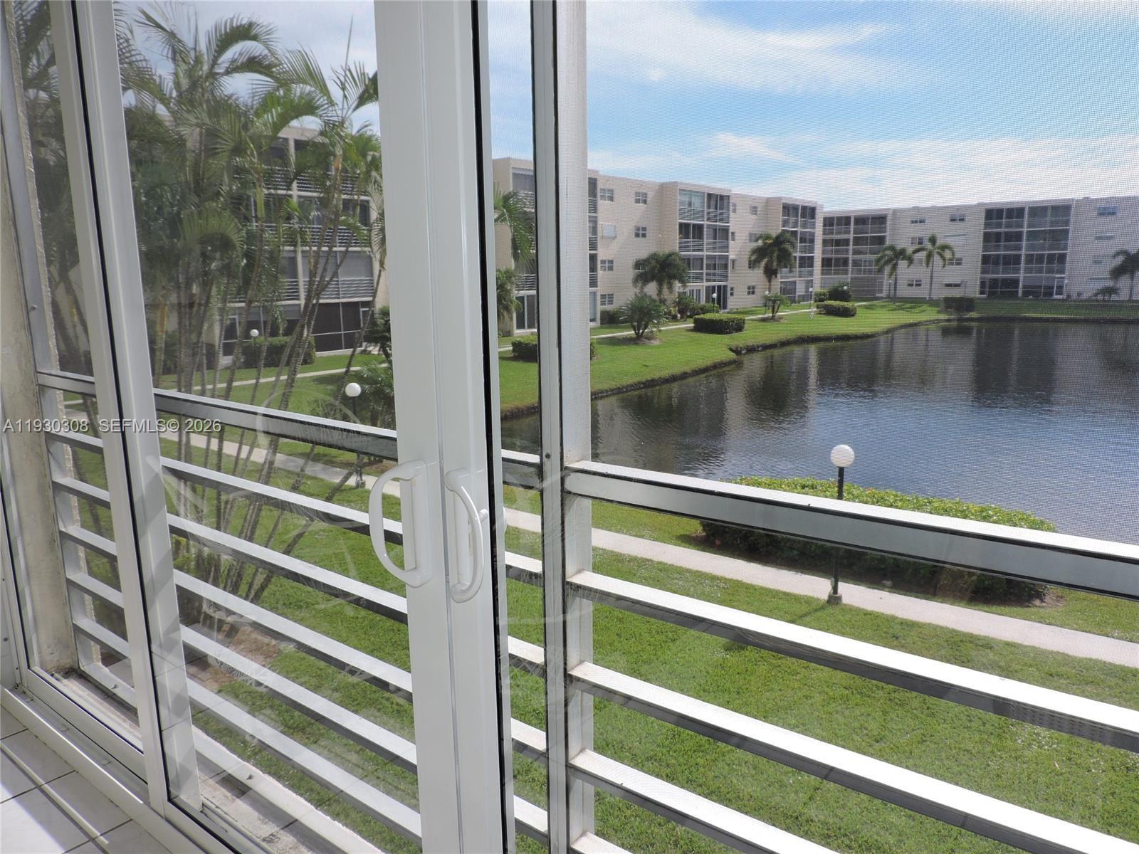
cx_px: 570
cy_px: 427
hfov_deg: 71.6
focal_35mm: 24
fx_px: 790
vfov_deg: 56.8
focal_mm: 4.3
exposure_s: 1/500
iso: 100
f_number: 3
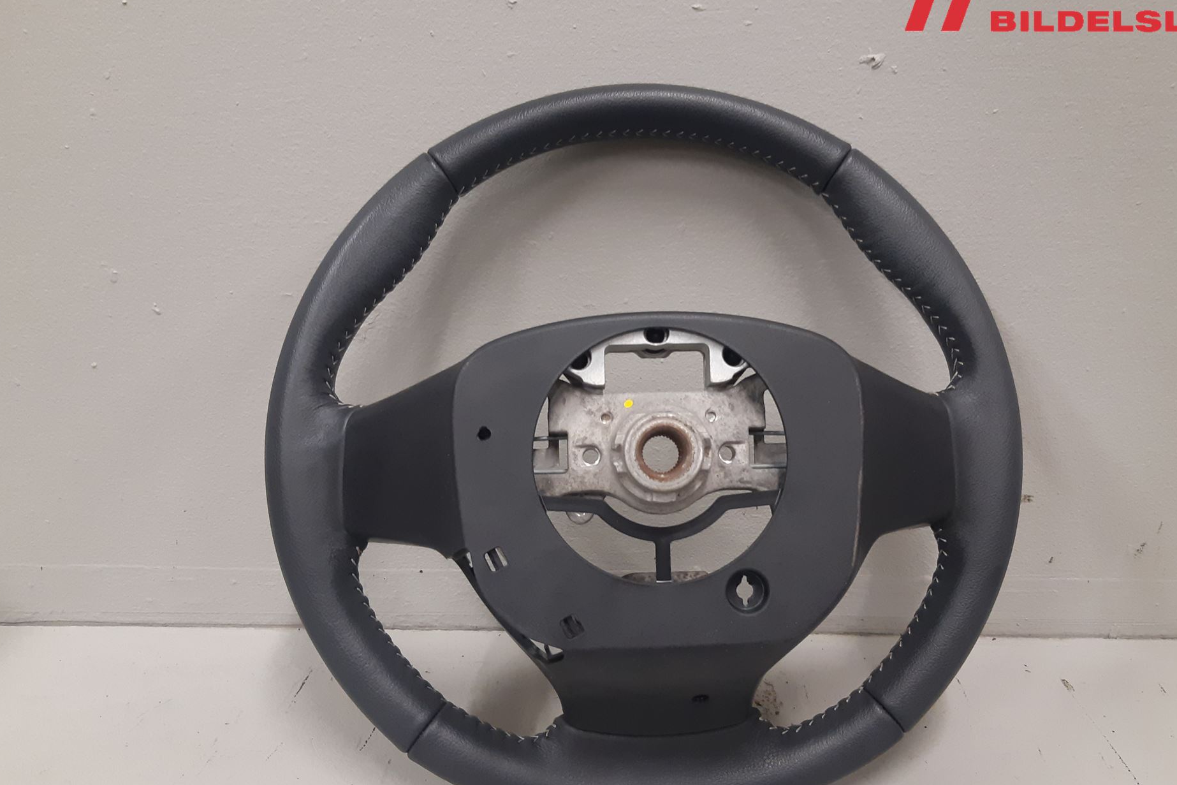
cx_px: 643
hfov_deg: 61.8
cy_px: 413
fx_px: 981
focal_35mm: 30
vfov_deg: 43.6
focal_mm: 3.93
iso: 200
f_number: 1.7
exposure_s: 1/50
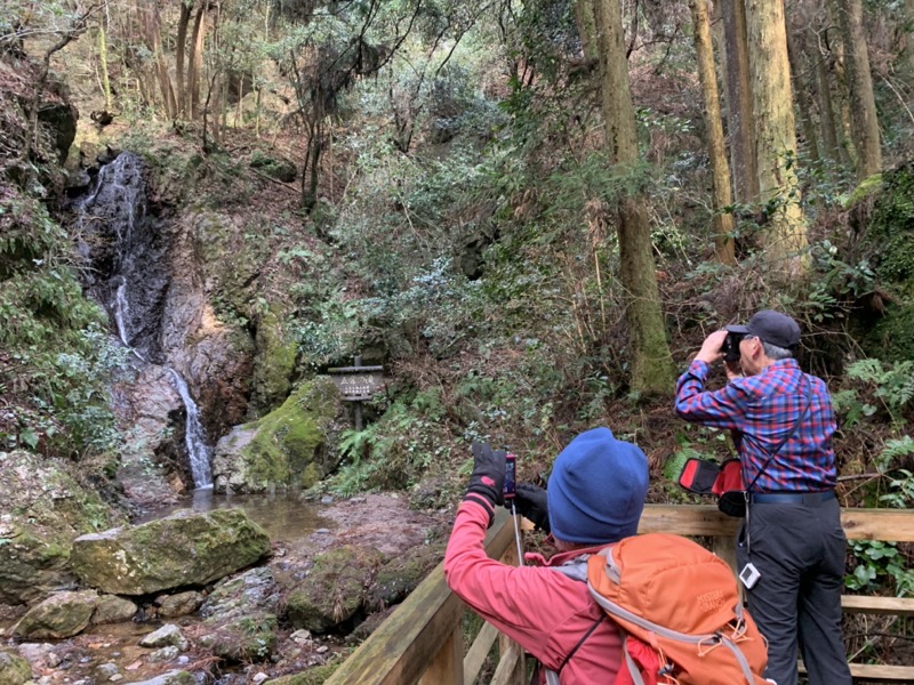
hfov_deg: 67.3
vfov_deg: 53.1
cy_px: 342
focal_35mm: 26
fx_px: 687
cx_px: 457
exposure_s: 1/58
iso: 400
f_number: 1.8
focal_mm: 4.25
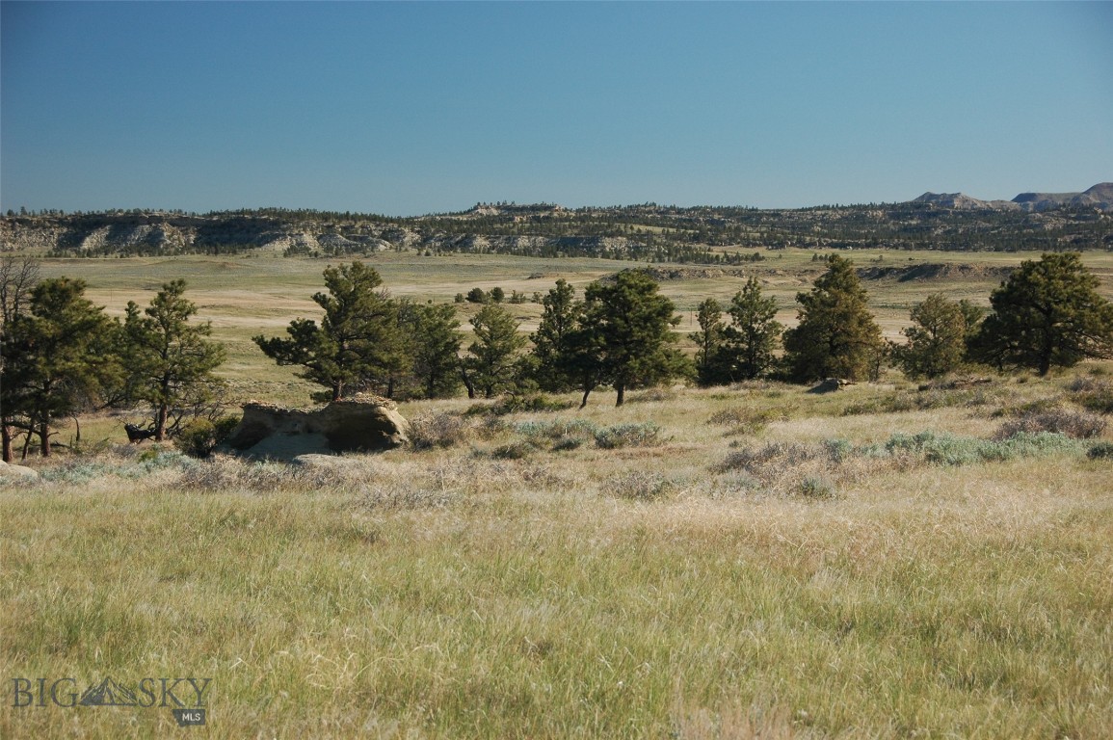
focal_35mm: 84
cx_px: 556
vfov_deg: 16.2
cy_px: 370
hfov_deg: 24.2
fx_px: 2595
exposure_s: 1/200
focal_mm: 56
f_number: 5.6
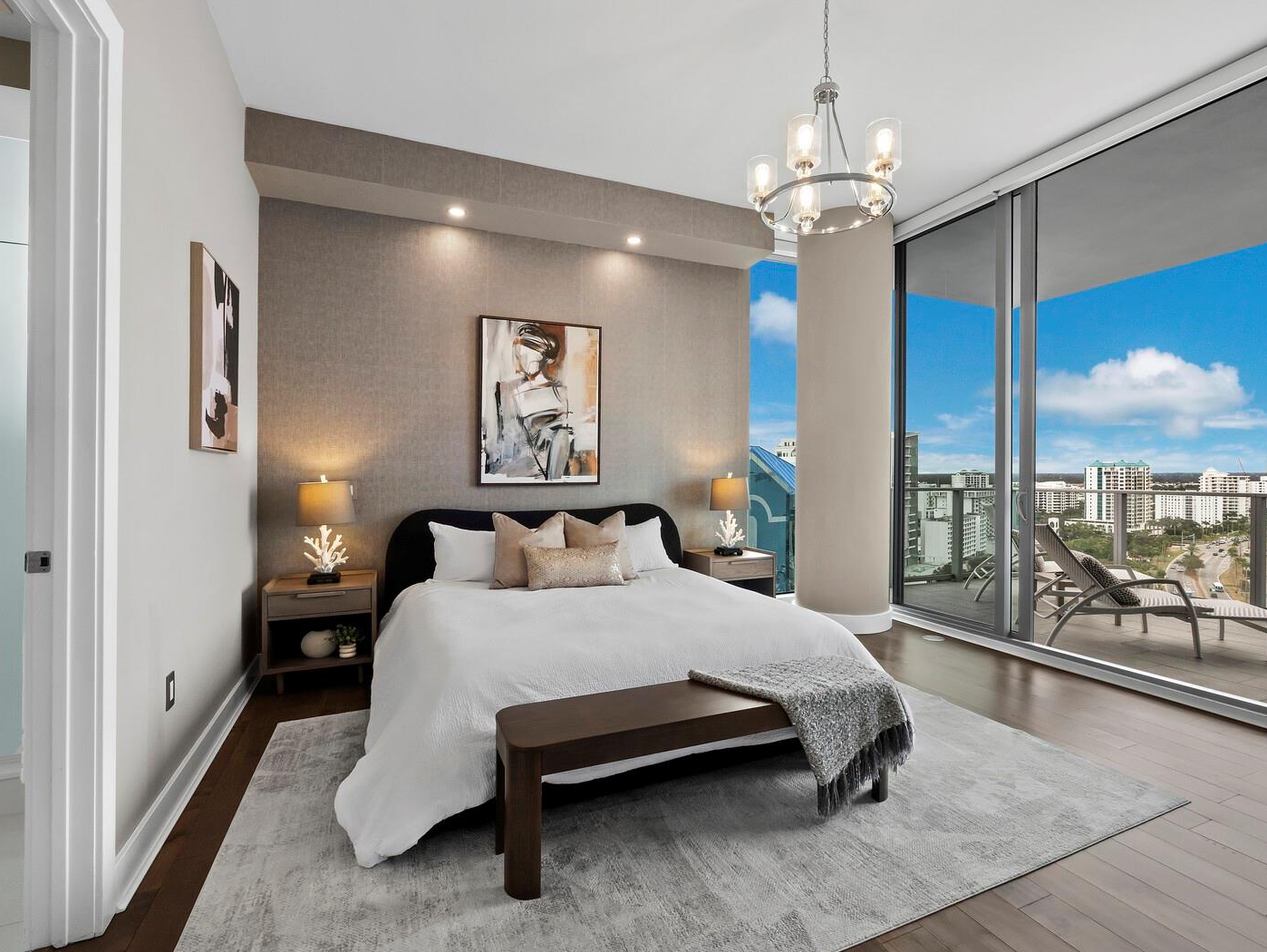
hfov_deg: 94.5
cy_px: 456
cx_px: 647
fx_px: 586
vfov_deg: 78.1
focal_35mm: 16
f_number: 11
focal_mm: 7
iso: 250
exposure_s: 1/8
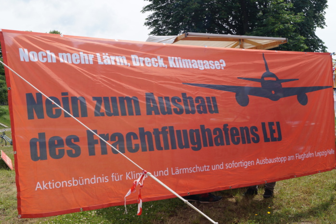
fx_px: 392
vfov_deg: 31.9
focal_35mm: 42
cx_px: 168
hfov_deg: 46.4
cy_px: 112
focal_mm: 28
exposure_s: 1/125
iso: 100
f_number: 10
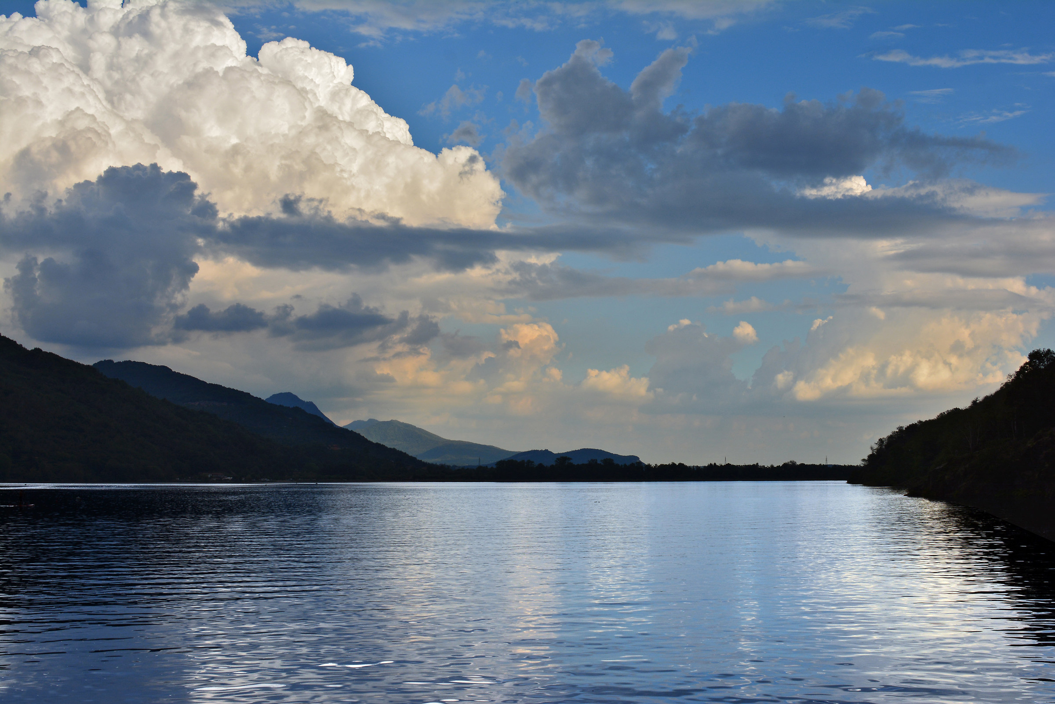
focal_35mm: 52
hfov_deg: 37.9
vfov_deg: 25.8
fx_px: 1538
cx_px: 528
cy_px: 352
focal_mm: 35
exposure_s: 1/320
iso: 200
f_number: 10
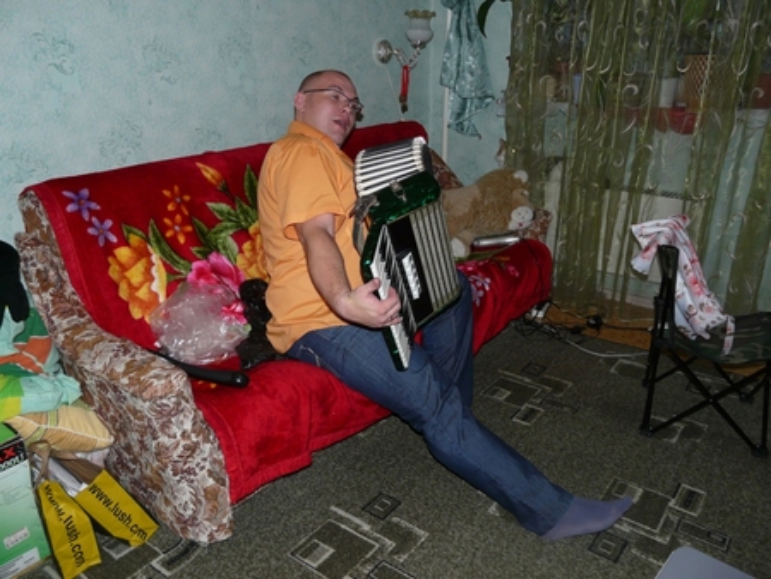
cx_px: 386
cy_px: 290
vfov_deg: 49.8
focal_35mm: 28
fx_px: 624
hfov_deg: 63.4
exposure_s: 1/30
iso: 100
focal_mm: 4.6
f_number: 2.8
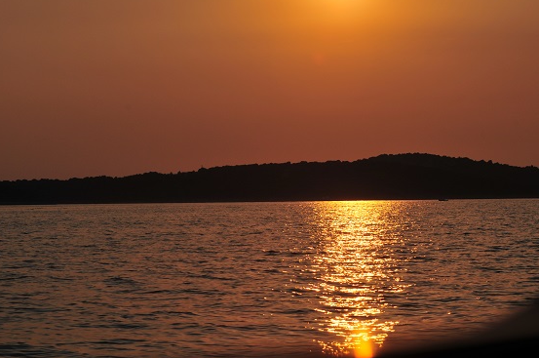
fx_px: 1899
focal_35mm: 127
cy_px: 165
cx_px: 288
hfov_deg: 16.2
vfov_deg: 10.8
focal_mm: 78
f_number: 10
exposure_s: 1/1250
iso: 200
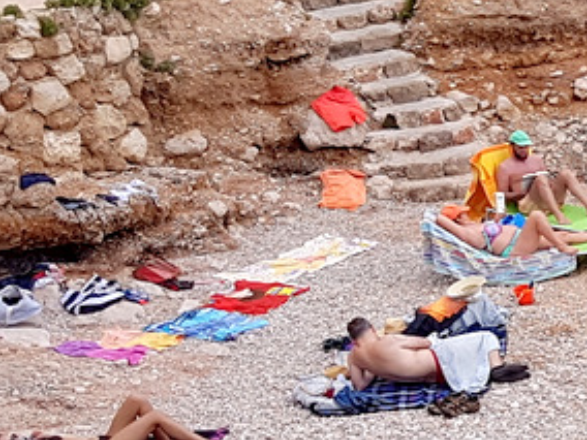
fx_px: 1865
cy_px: 362
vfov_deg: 13.4
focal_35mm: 110
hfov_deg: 14.6
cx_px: 1201
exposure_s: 1/1360
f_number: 1.7
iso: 40
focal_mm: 4.2
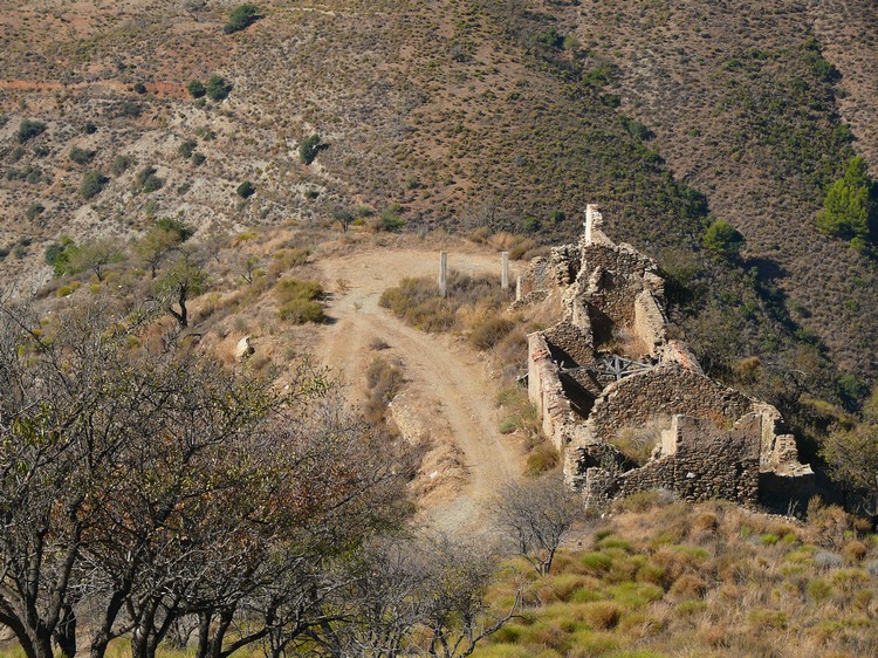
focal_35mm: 124
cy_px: 329
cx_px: 439
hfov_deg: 15.9
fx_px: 3144
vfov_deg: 11.9
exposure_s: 1/250
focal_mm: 26.2
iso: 100
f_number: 4.5
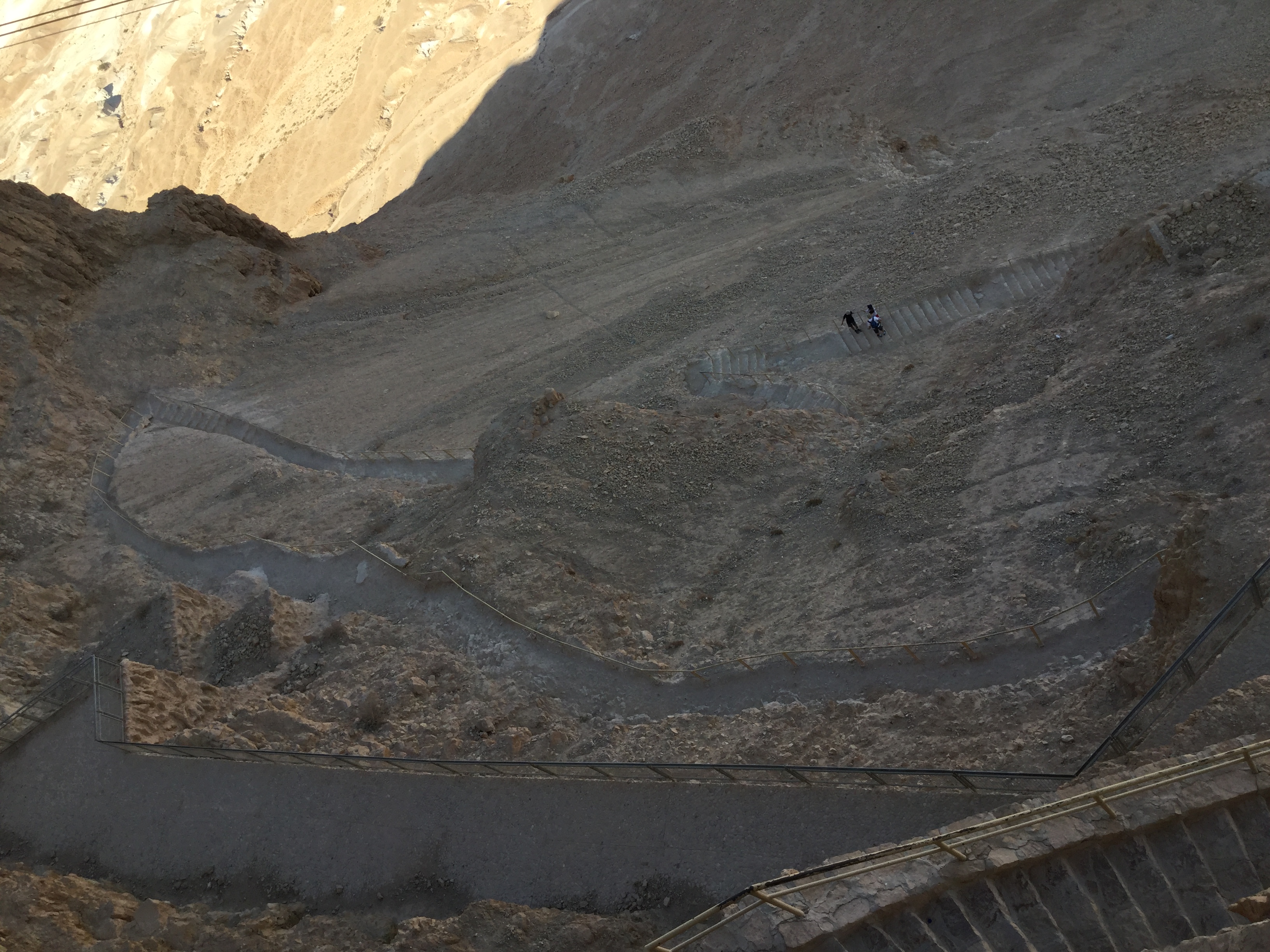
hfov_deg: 58.4
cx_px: 635
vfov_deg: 45.4
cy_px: 476
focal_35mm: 31
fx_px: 1137
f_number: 2.4
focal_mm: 3.3
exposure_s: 1/708
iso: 25
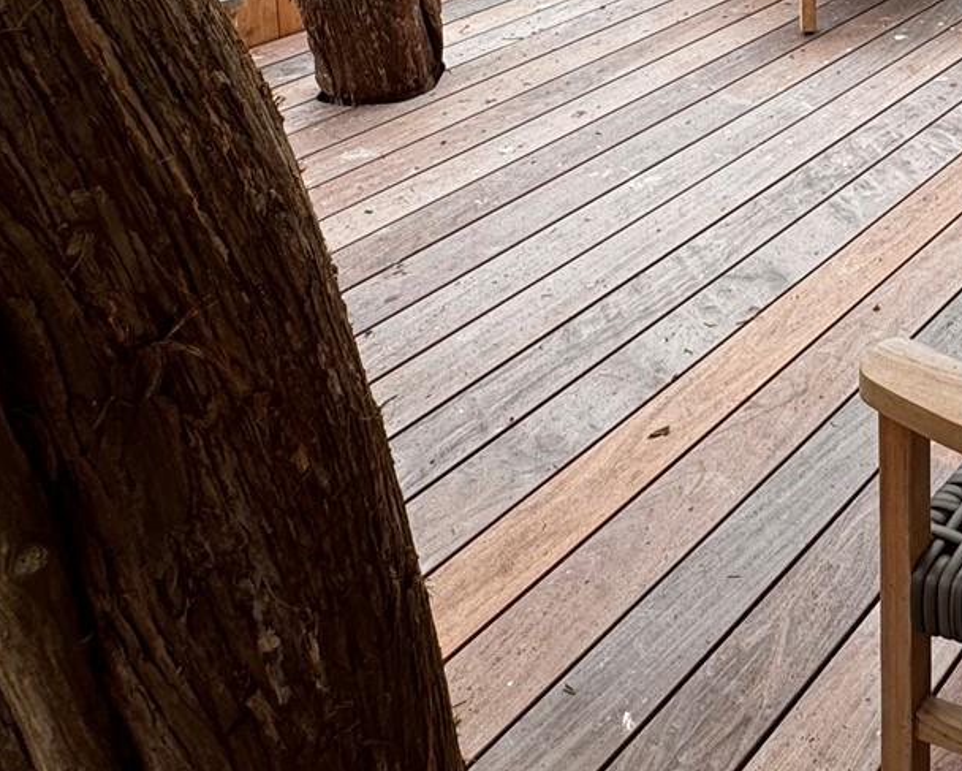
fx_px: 1310
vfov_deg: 26.9
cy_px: -264
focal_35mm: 46
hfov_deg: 33.8
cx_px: 1111
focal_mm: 2.22
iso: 40
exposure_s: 1/335
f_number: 2.2
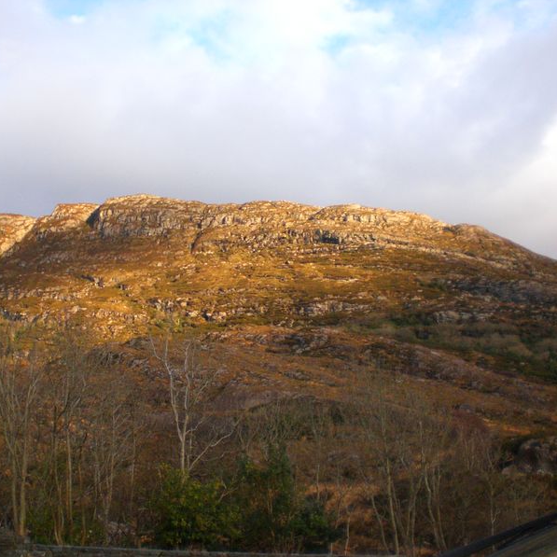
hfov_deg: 37.4
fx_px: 819
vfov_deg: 37.6
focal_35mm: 45
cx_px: 230
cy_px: 278
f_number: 3.1
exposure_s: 1/1000
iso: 200
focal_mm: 6.3
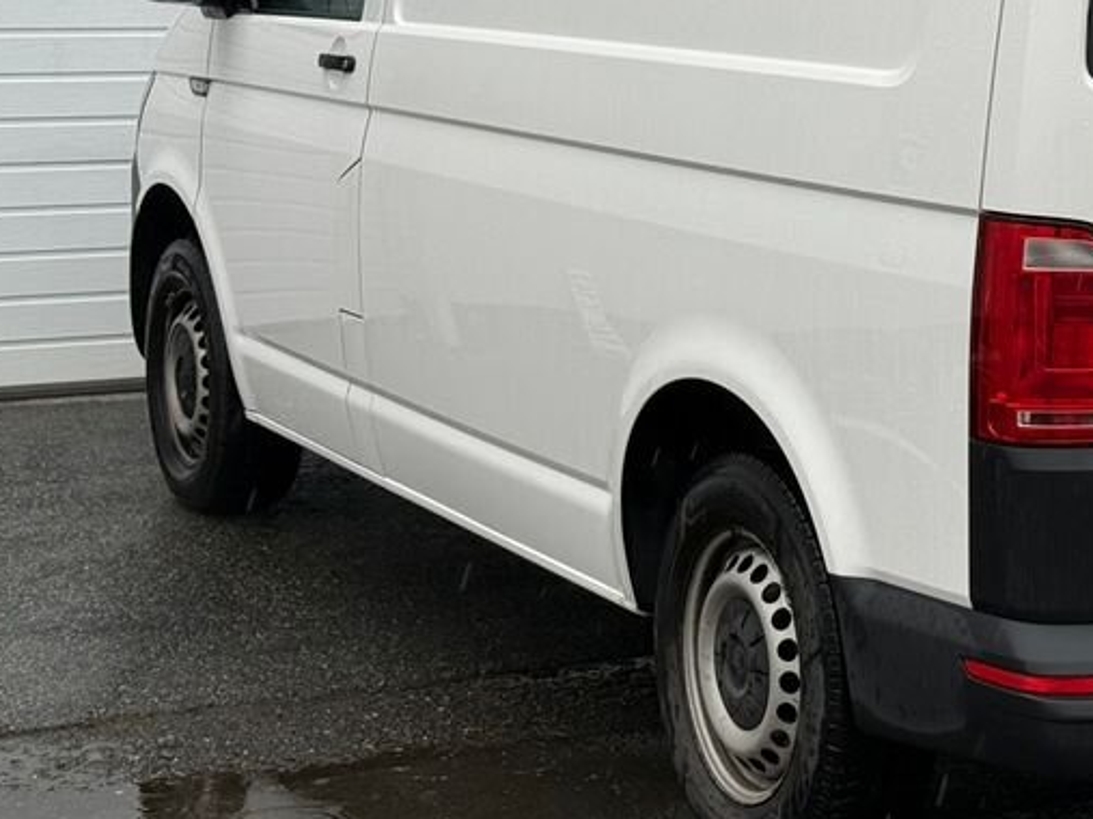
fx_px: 3062
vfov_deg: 15.2
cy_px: 222
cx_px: 1020
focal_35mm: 97
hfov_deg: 19.8
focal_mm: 6.76
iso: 64
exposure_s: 1/437
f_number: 1.78
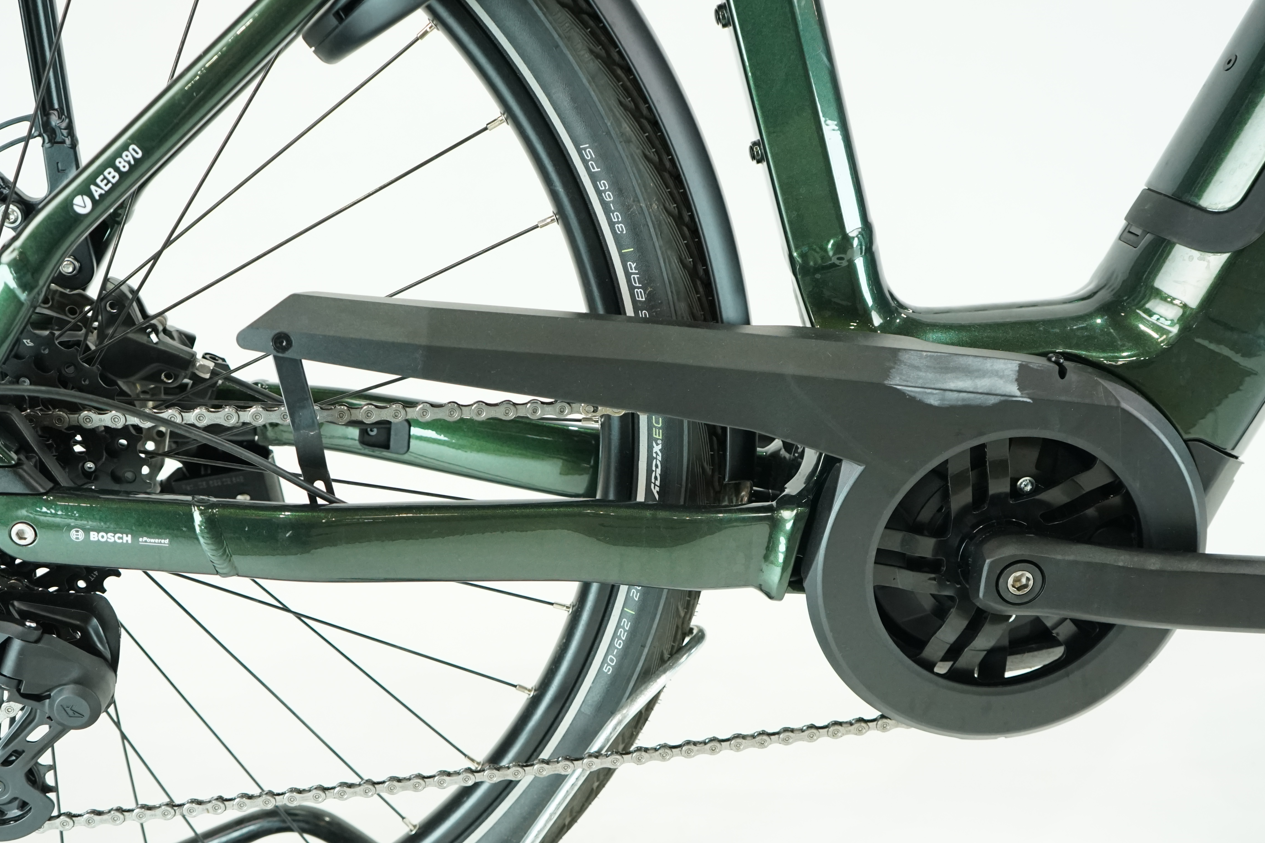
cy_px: 543
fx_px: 1476
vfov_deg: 31.7
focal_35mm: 42
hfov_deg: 46.4
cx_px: 591
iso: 2000
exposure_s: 1/200
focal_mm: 32
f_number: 4.5
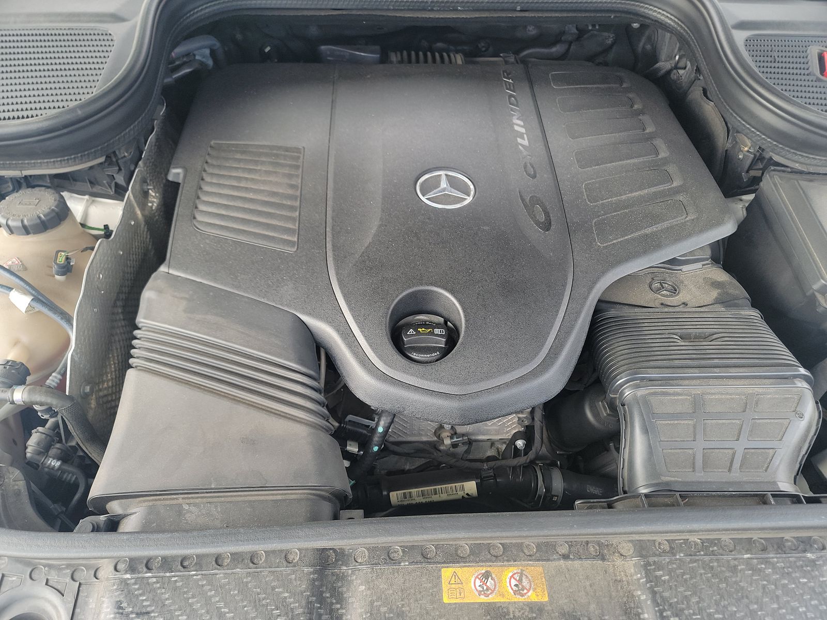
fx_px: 573
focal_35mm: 24
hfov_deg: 71.6
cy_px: 310
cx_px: 414
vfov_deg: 56.8
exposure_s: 1/59
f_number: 1.8
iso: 71
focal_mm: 6.7
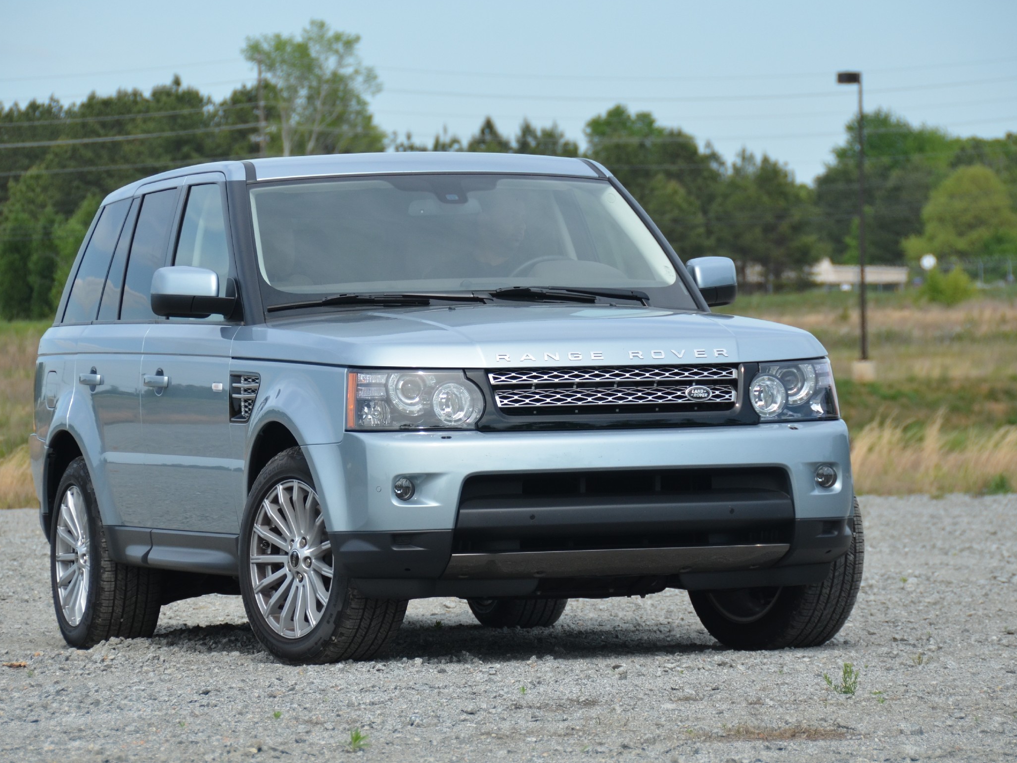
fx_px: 5758
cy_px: 372
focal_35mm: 196
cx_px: 476
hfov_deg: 10.1
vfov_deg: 7.6
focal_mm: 112
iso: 400
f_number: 5.3
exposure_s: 1/1250
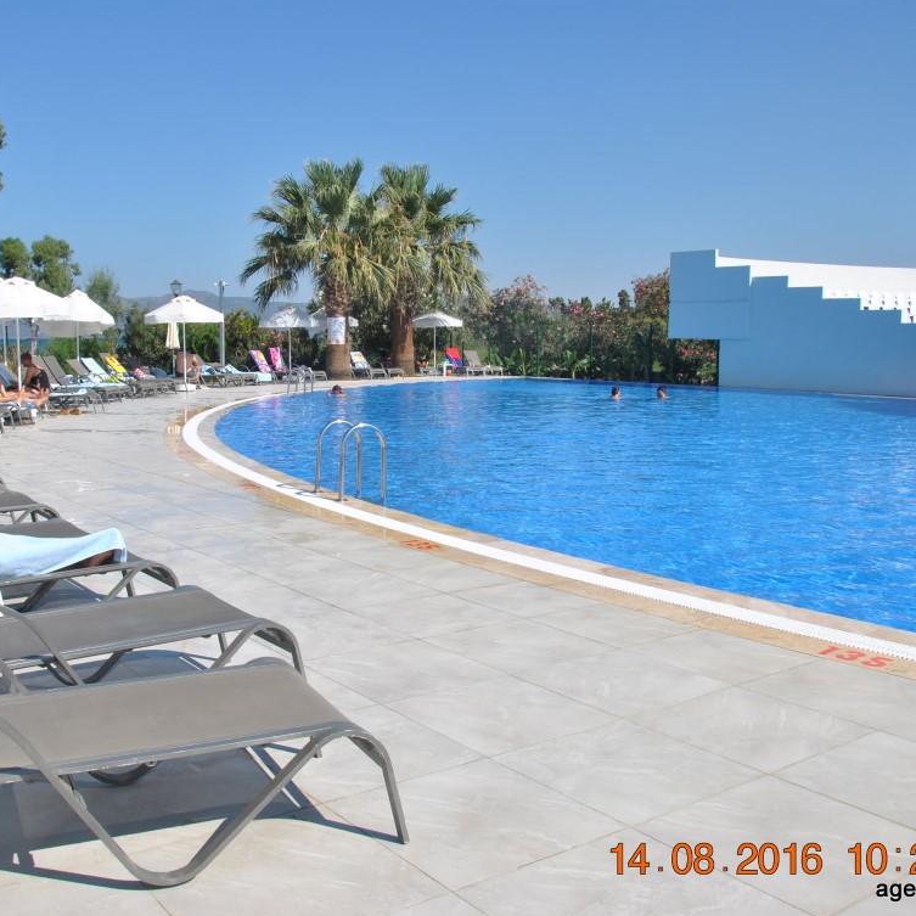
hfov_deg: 47.1
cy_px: 462
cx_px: 387
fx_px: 1048
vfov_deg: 47.2
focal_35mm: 35
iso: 100
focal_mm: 18
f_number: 9
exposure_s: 1/320
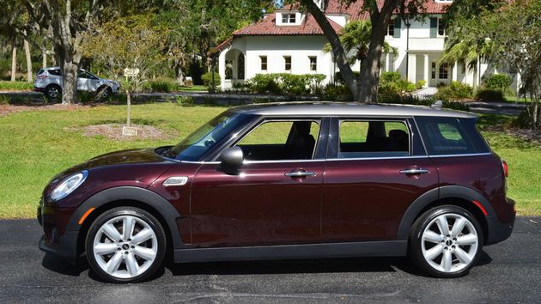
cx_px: 273
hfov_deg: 40.6
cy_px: 125
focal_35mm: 51
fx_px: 731
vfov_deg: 23.4
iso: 125
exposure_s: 1/125
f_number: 11
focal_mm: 32
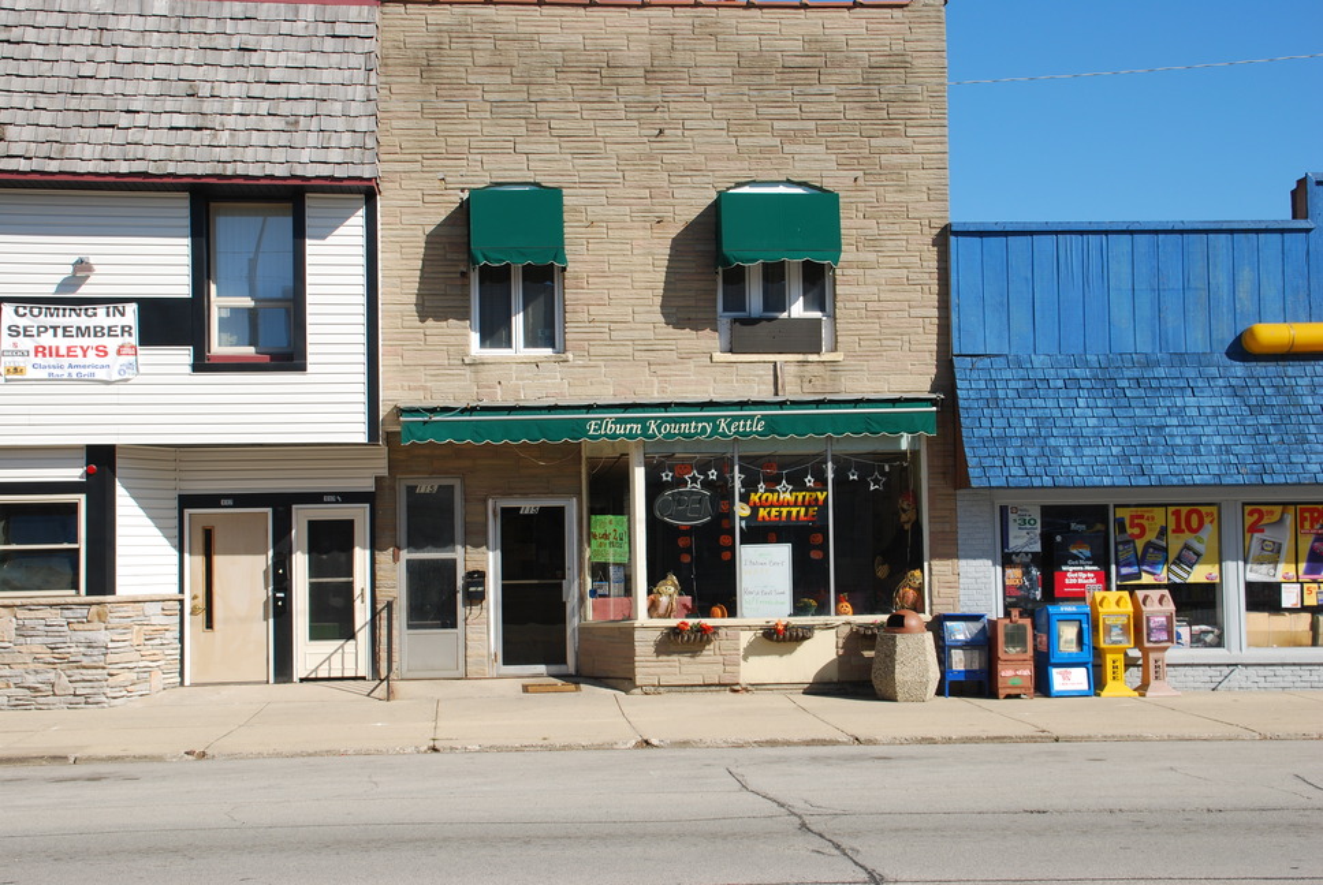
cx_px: 662
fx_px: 1766
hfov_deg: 41.1
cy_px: 442
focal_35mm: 48
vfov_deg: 28.2
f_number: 8
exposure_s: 1/250
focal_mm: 32
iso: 100
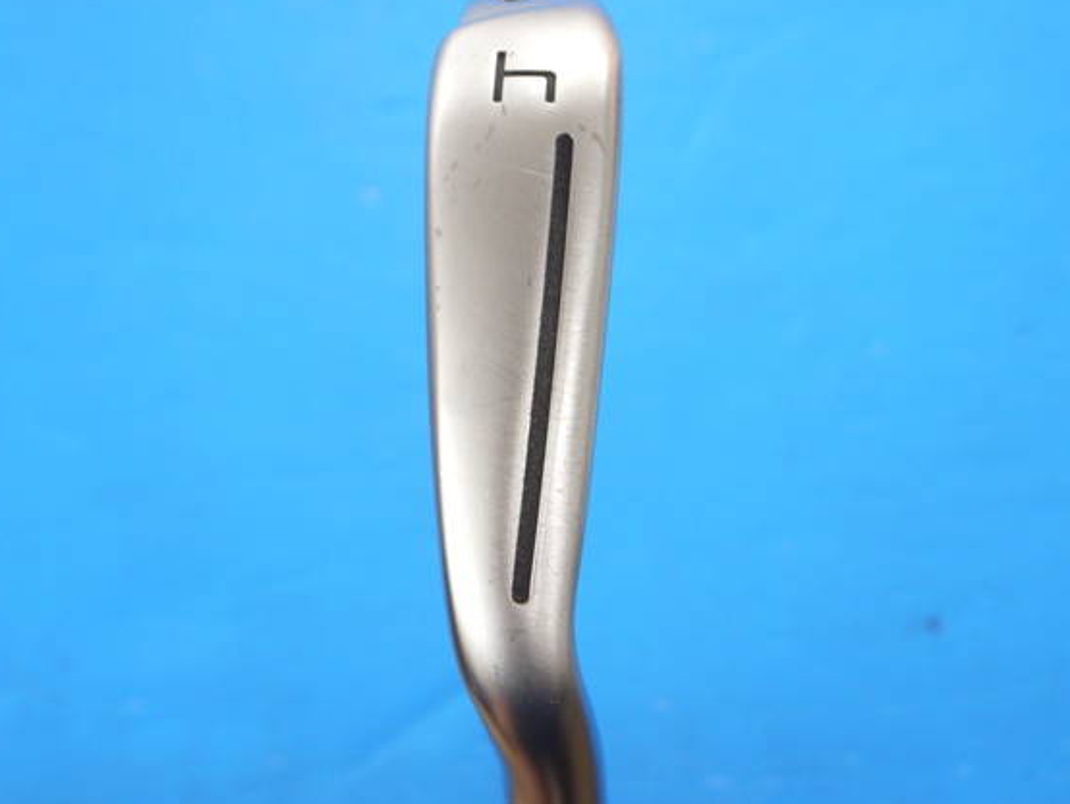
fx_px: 3000
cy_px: 363
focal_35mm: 97
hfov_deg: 20.2
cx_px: 504
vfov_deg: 15.3
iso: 800
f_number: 5.6
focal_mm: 42
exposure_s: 1/80
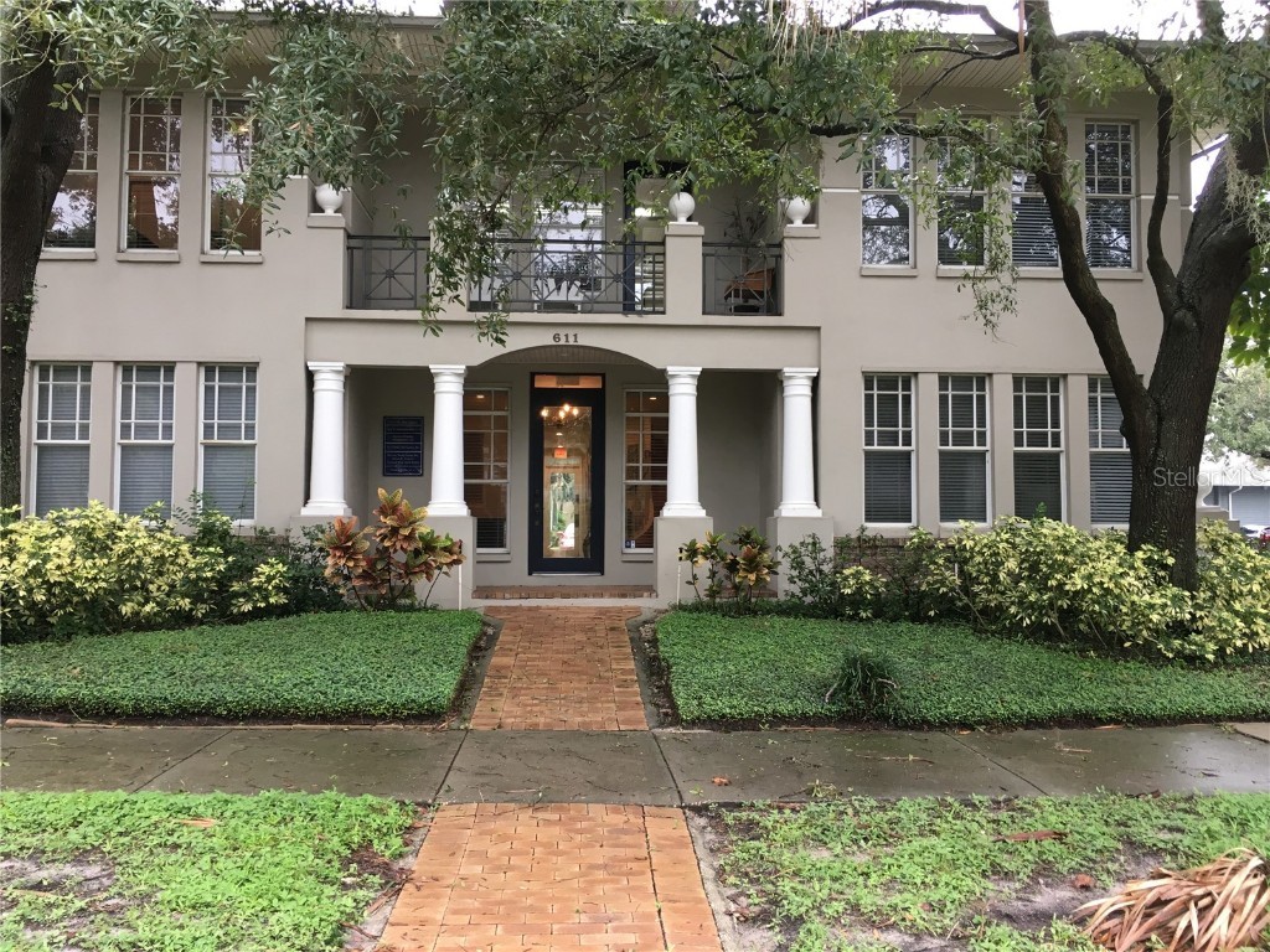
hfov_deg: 61.7
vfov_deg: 48.2
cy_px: 476
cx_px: 635
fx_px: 1064
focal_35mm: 29
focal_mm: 4.15
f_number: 2.2
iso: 25
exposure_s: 1/30
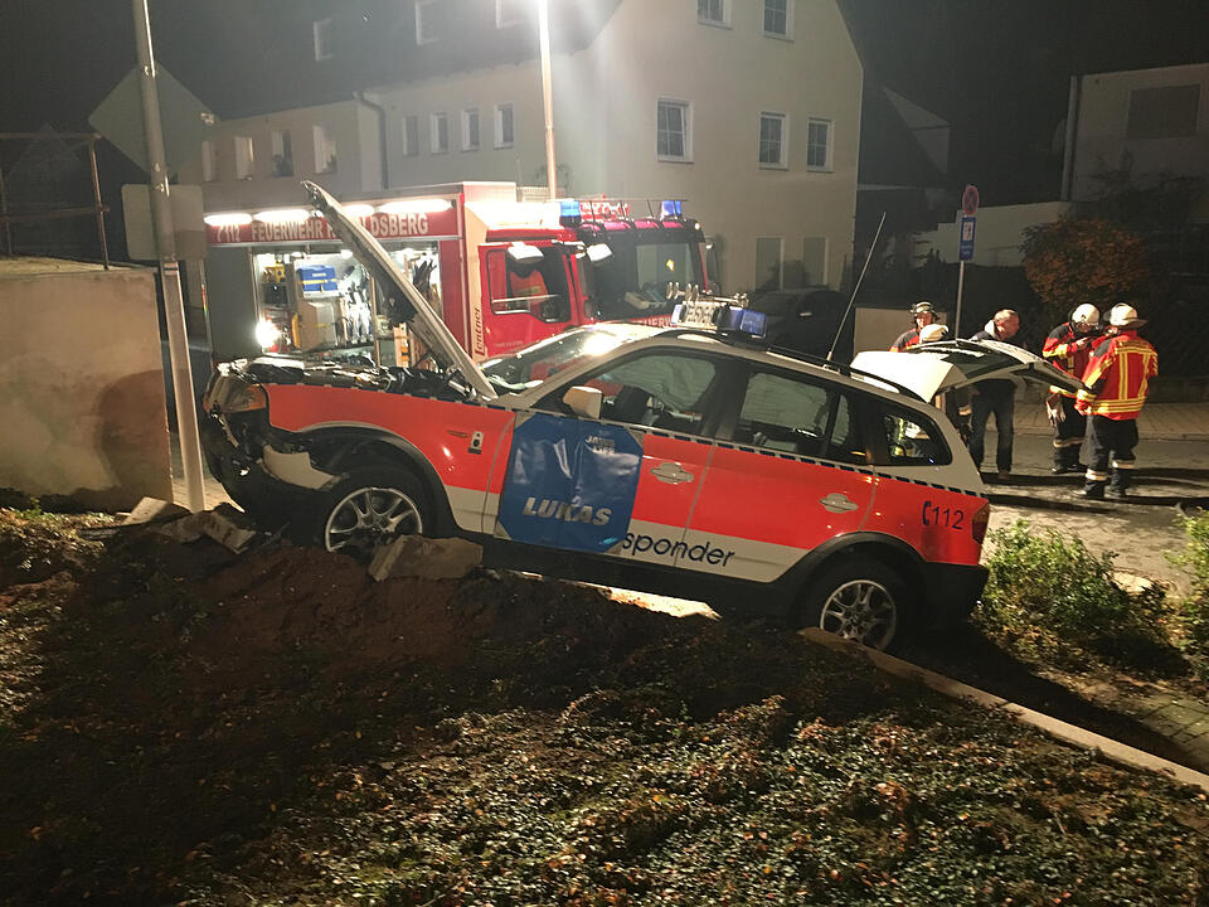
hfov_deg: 61.7
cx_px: 604
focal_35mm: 29
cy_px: 454
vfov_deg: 48.2
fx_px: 1013
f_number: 2.2
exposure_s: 1/20
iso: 200
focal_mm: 4.15
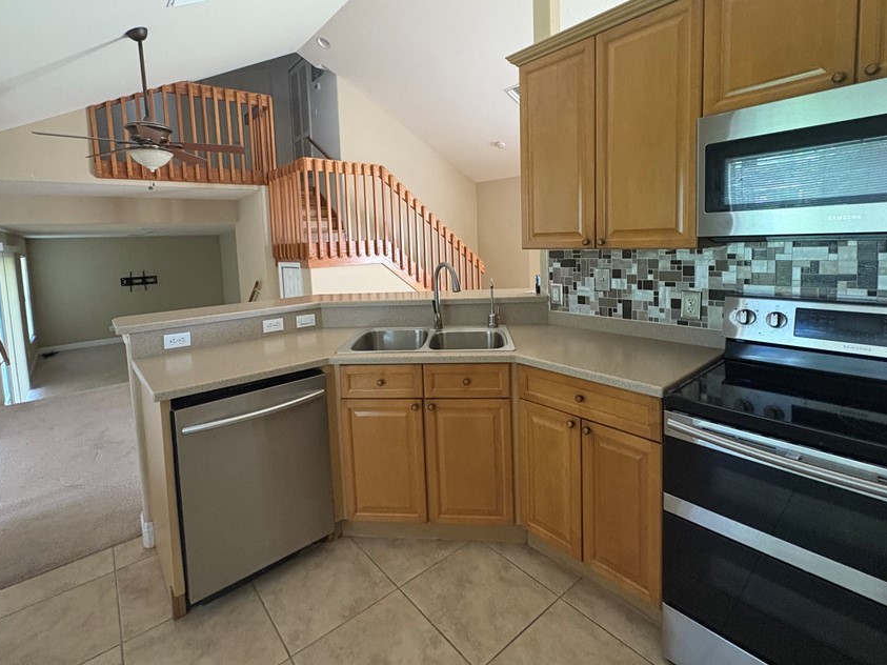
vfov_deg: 74.2
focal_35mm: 17
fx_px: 436
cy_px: 278
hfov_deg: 91.0
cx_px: 422
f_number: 2.2
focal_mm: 2.22
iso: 400
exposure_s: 1/60
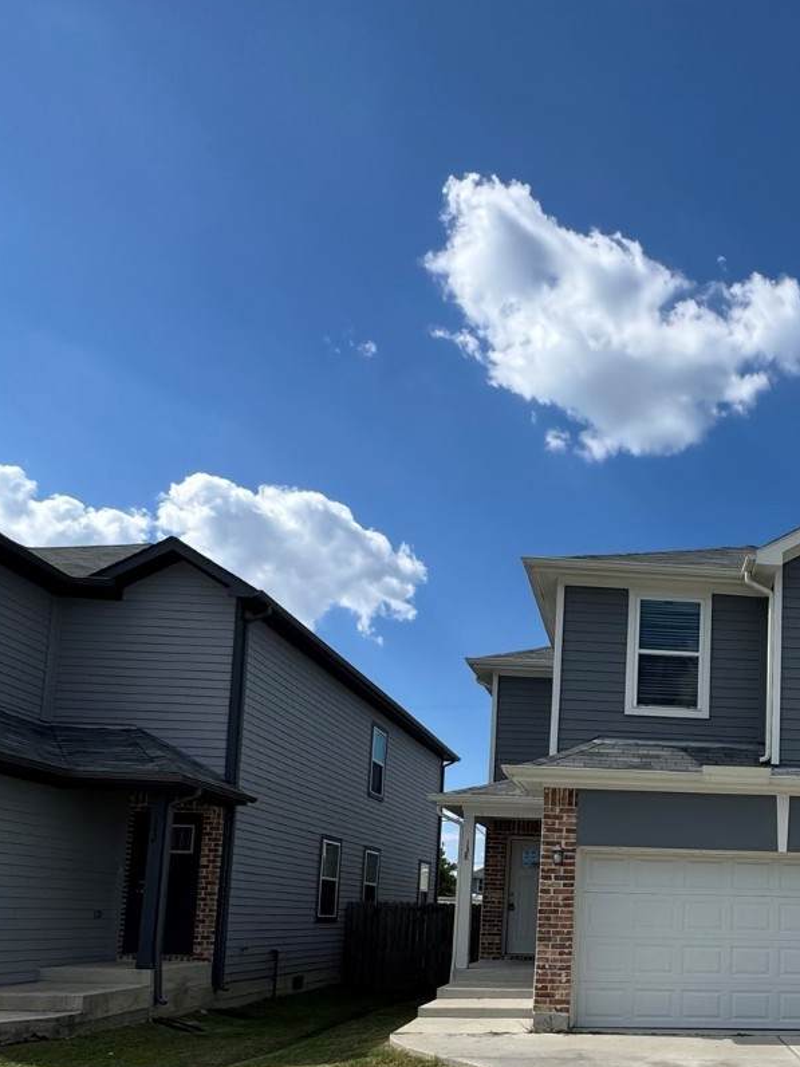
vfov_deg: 60.4
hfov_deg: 46.5
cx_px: 716
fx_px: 832
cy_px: 844
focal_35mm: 27
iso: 50
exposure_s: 1/2985
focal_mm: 2.22
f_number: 2.2
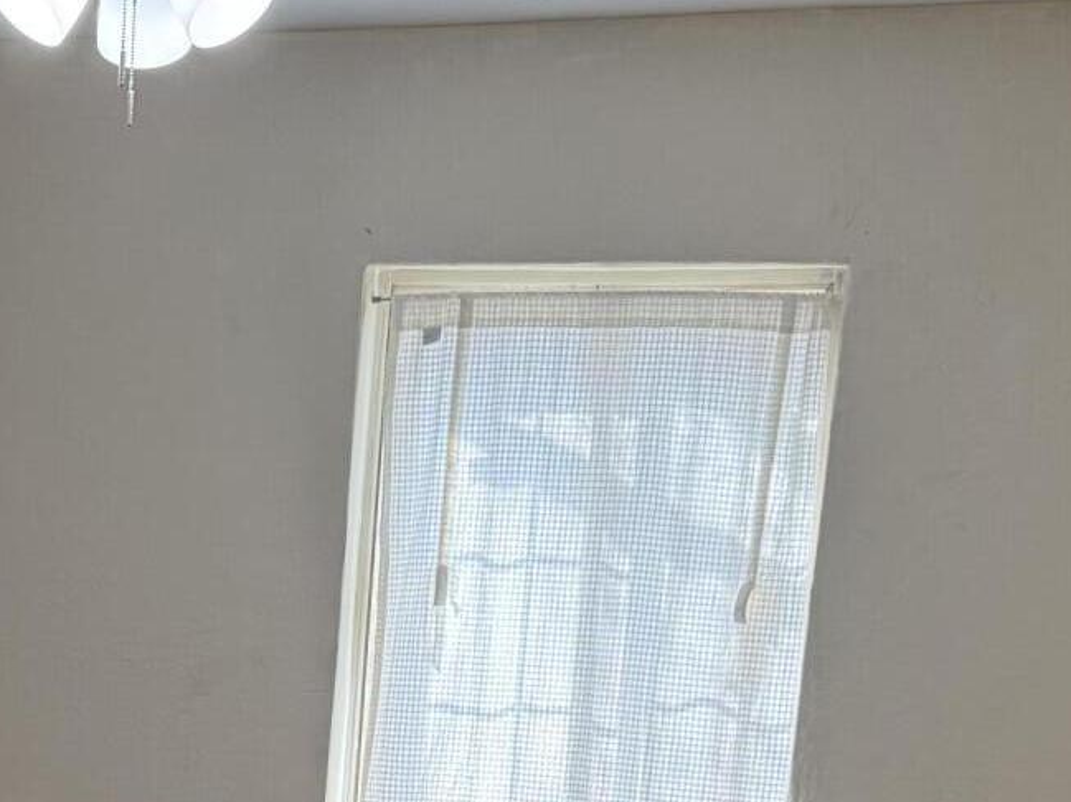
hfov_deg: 25.3
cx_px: 51
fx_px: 2288
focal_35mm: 74
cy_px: 1101
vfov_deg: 18.3
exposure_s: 1/124
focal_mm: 6.76
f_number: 1.78
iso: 200
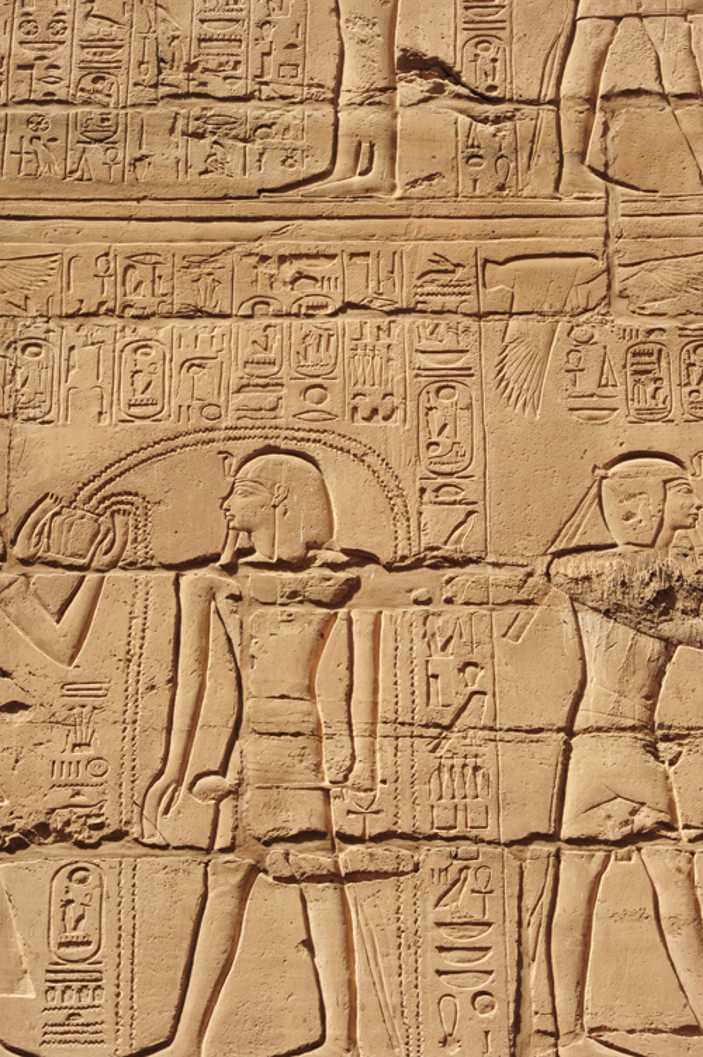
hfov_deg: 11.0
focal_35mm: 125
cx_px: 352
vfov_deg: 16.4
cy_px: 528
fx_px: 3665
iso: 800
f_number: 13
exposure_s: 1/640
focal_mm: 125
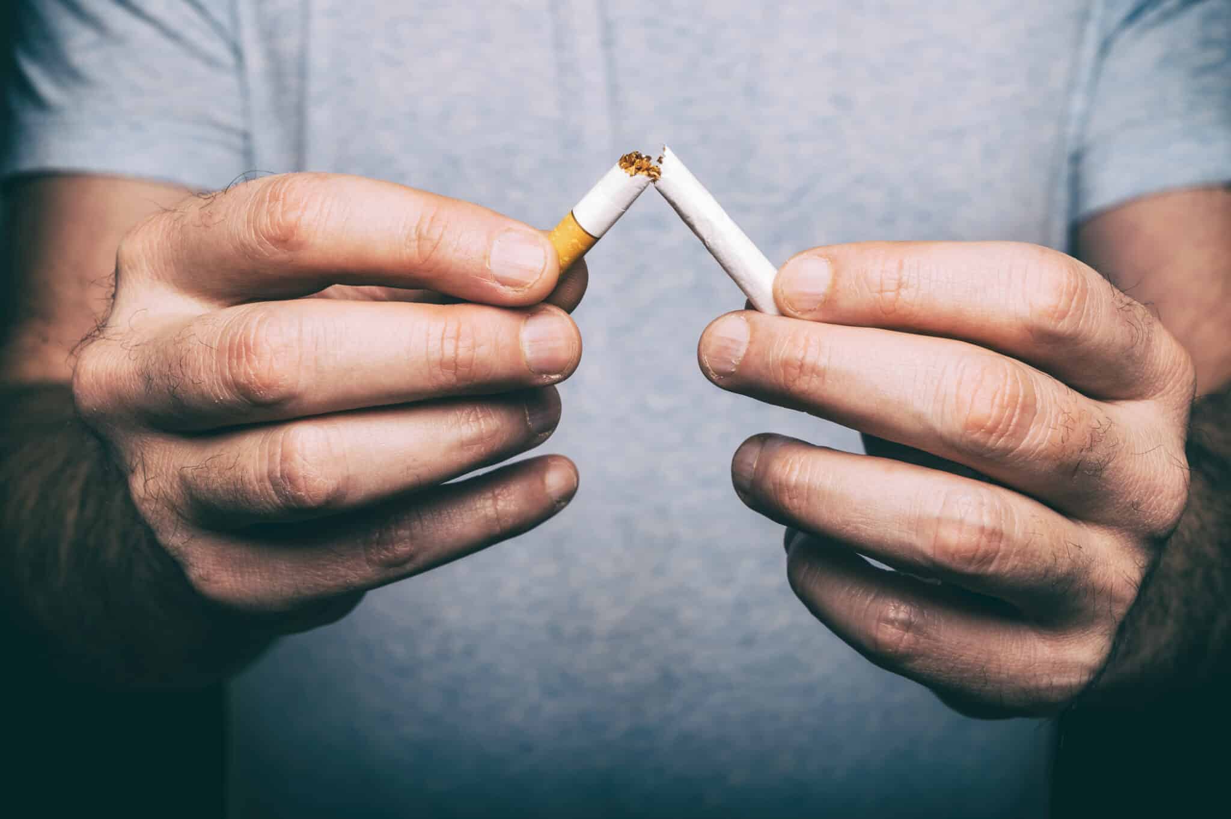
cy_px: 410
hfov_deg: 39.6
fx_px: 1709
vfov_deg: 27.0
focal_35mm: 50
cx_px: 616
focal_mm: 50
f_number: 8
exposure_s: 1/200
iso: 100
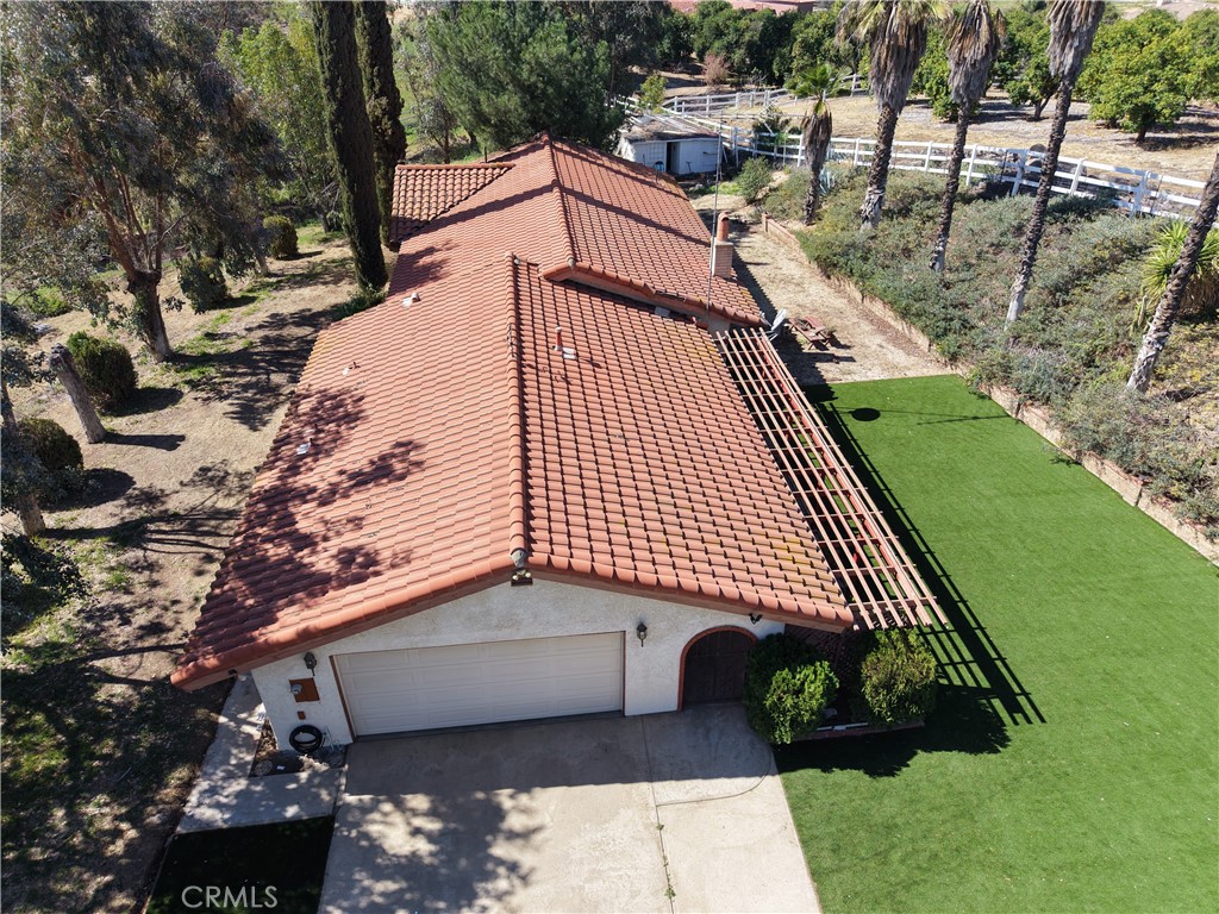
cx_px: 610
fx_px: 845
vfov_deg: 56.8
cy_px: 457
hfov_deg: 71.6
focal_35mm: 24
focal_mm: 8.67
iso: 260
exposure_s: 1/3200
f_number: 1.8
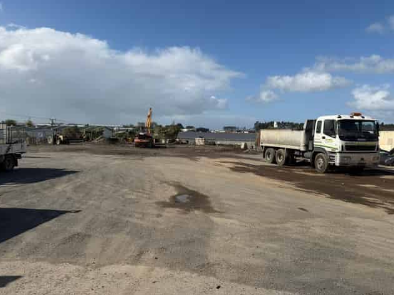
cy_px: 143
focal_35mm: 25
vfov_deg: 54.8
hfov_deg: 69.4
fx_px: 284
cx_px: 191
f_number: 1.78
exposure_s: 1/6711
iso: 80
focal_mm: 6.76
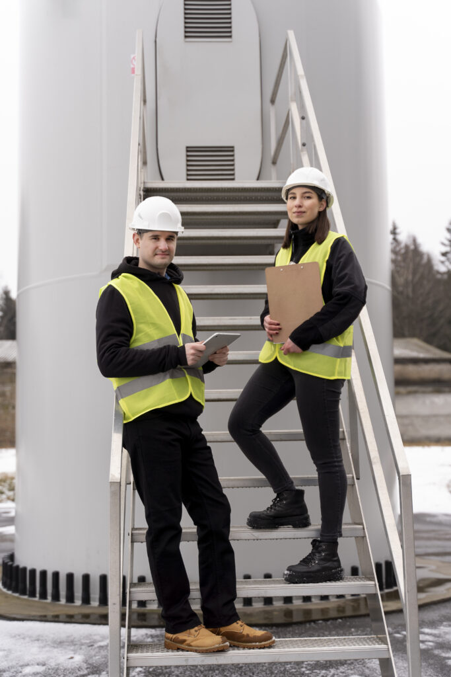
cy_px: 338
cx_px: 226
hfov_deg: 27.5
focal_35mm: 49
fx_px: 920
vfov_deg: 40.3
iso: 160
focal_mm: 49
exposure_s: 1/500
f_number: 2.8
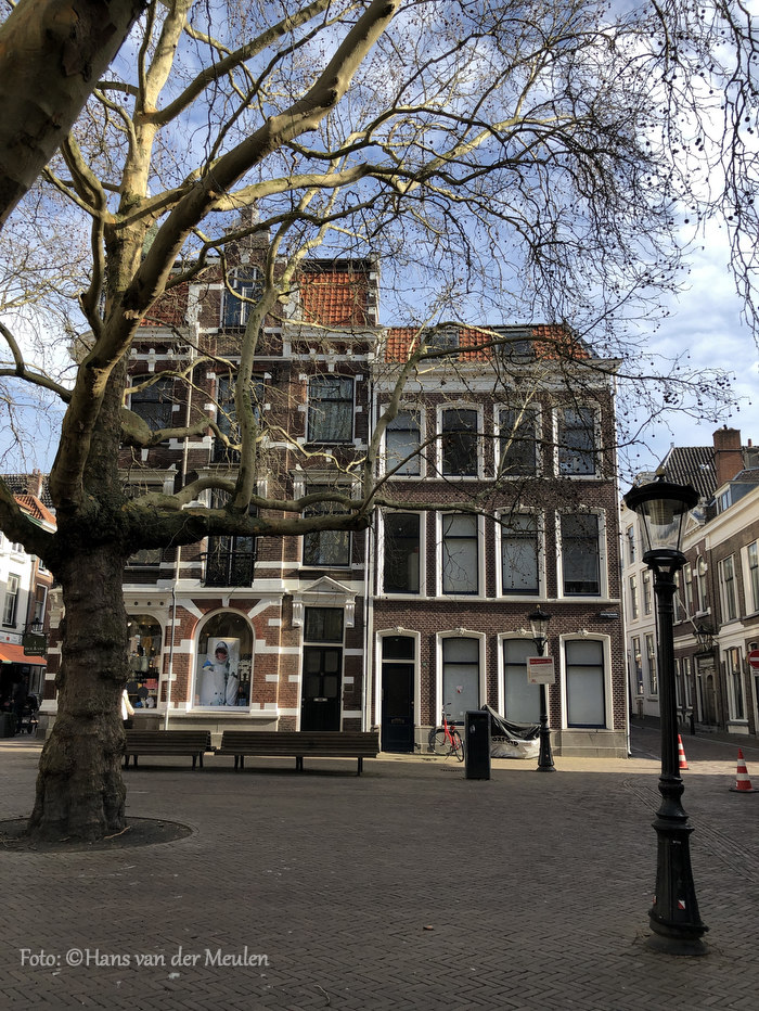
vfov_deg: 63.4
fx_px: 818
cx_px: 380
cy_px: 506
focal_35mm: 28
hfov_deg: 49.8
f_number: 1.8
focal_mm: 3.99
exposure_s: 1/823
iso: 20
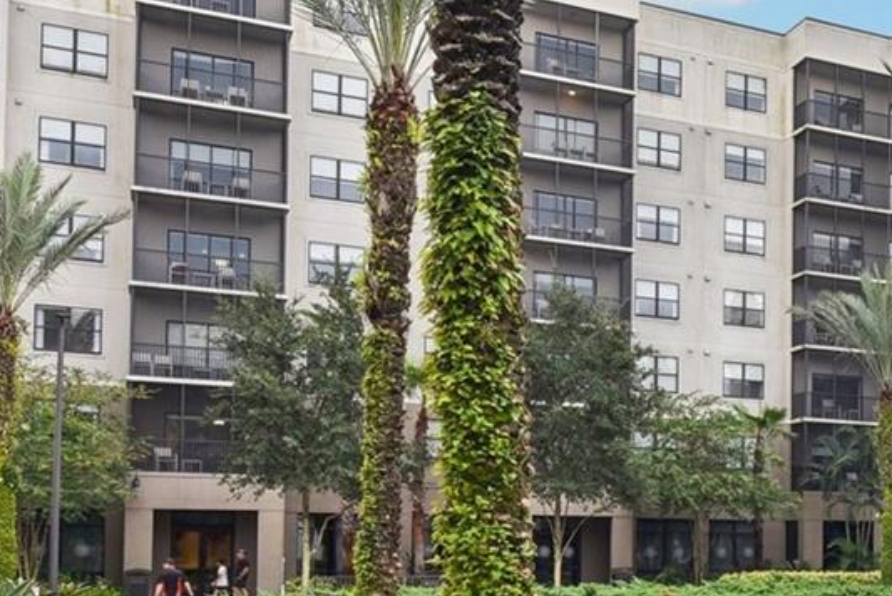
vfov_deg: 24.5
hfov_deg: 31.6
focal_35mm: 54
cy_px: 516
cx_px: 1033
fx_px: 1339
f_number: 11
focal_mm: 18
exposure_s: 1/15
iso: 100
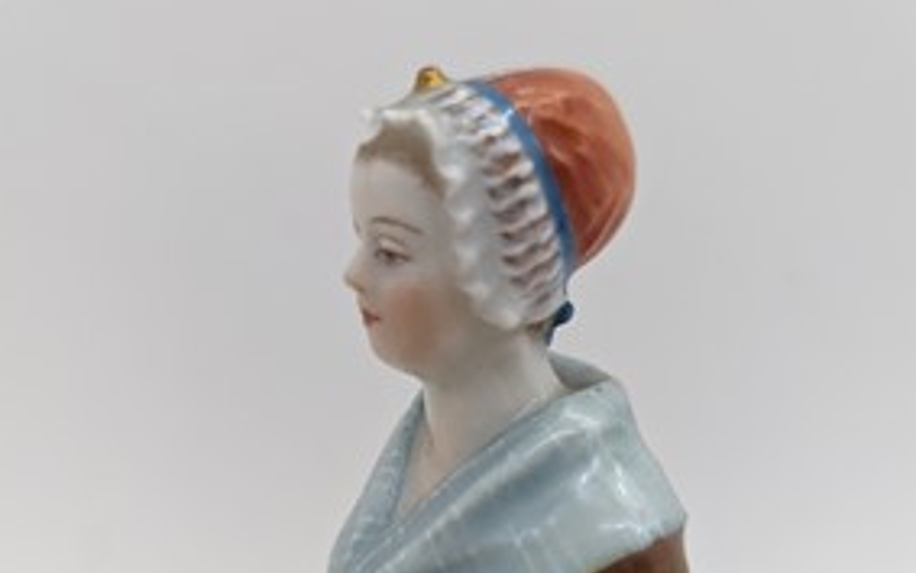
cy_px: 473
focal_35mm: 36
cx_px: 452
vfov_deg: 34.1
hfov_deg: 54.0
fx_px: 899
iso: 58
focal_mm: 6.81
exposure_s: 1/62.4
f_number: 1.85
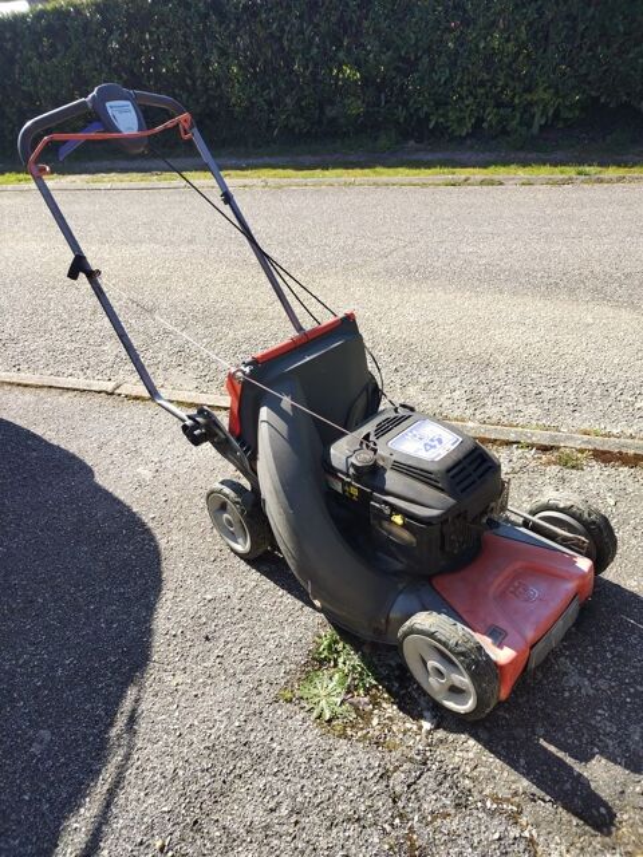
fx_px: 644
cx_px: 322
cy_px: 428
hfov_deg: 53.1
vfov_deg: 67.3
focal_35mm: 26
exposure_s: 1/448
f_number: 1.8
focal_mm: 4.75
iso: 100
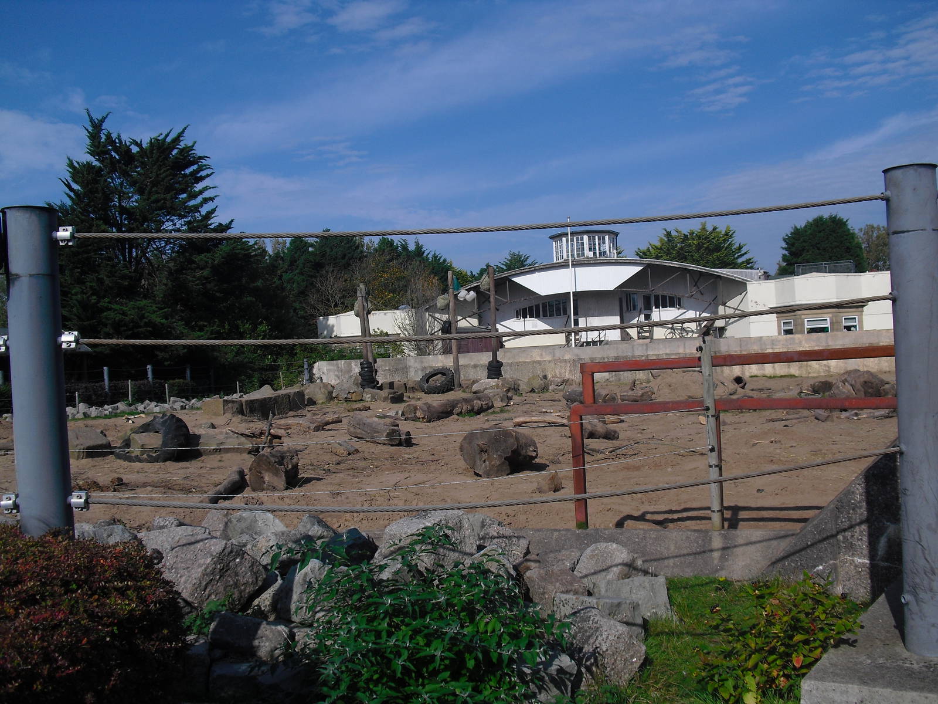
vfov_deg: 39.7
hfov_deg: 51.4
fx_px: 976
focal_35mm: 36
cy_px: 352
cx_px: 469
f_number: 7.8
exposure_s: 1/320
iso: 64
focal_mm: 6.3
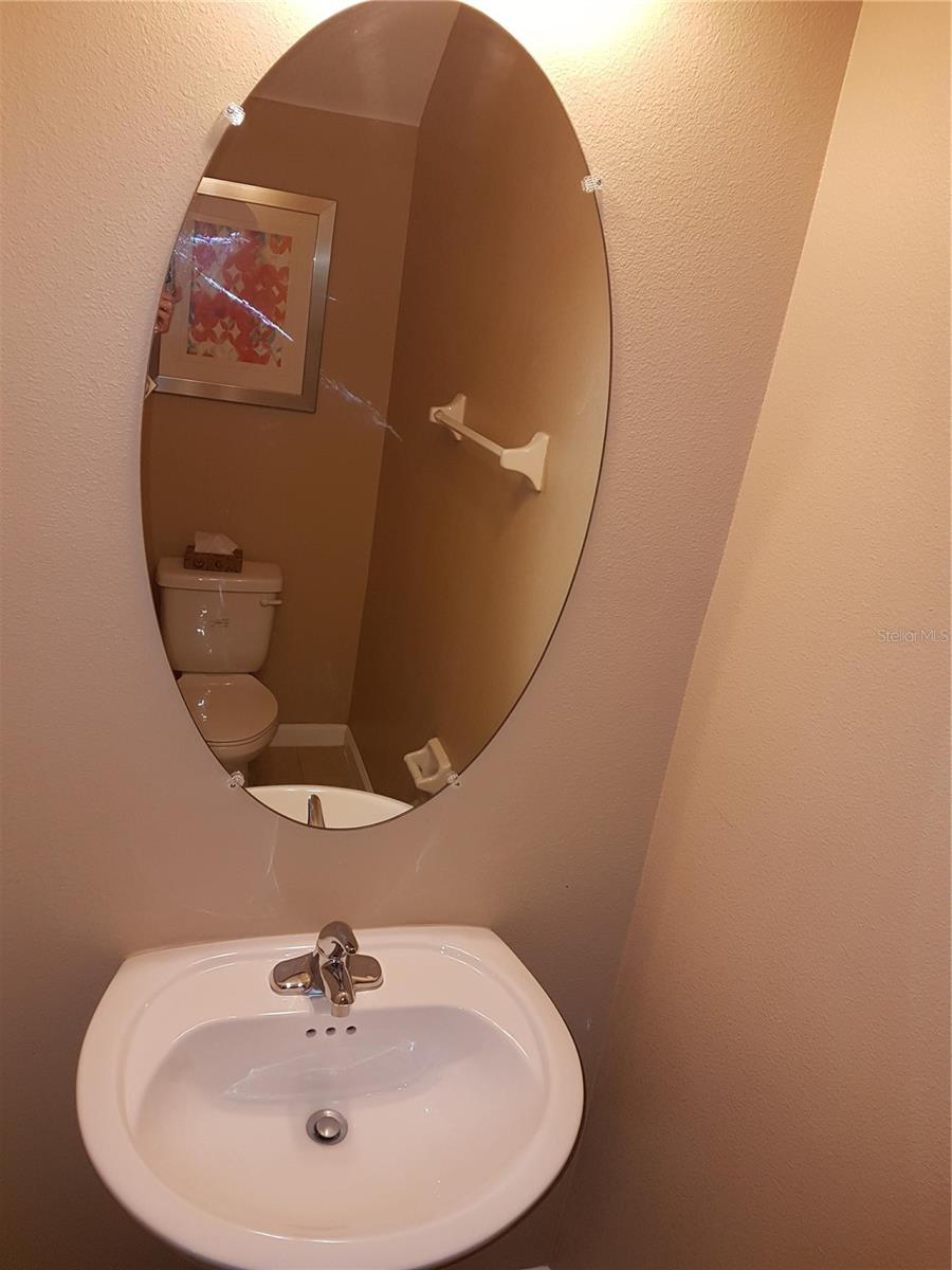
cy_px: 635
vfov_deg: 67.3
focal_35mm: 26
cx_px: 476
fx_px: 953
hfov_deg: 53.1
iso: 100
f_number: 1.7
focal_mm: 4.2
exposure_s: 1/60
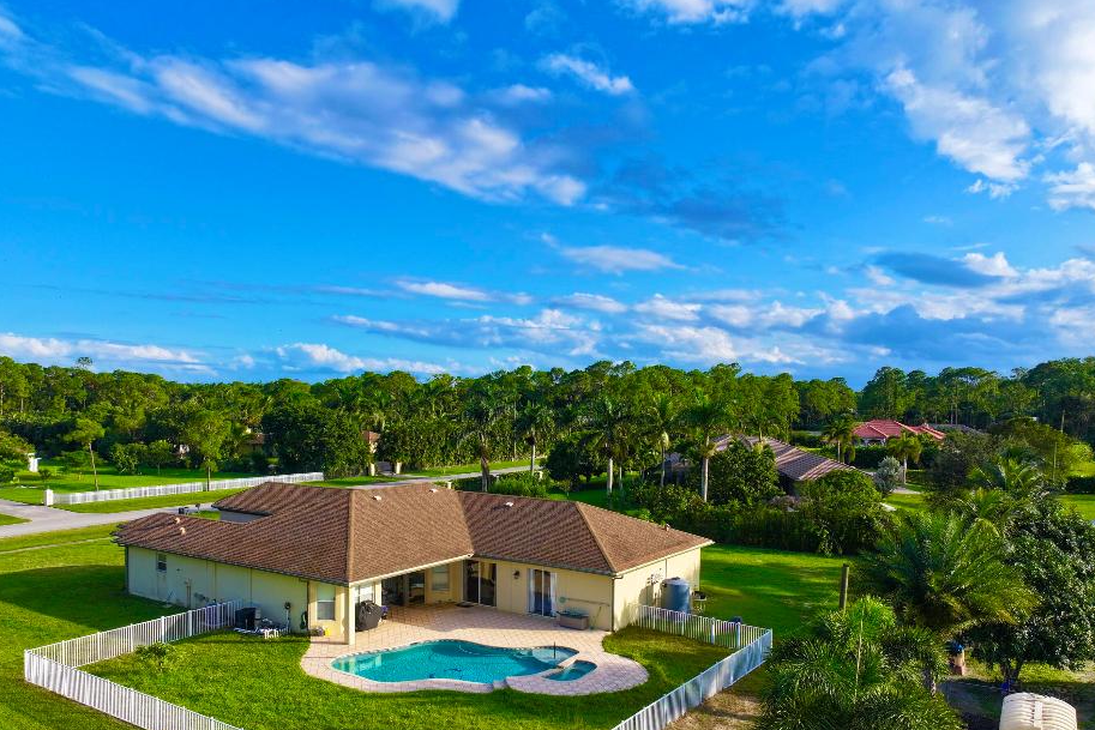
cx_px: 513
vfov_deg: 46.2
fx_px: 852
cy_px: 434
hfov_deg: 65.4
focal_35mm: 28
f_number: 2.8
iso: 110
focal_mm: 12.29
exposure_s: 1/1600
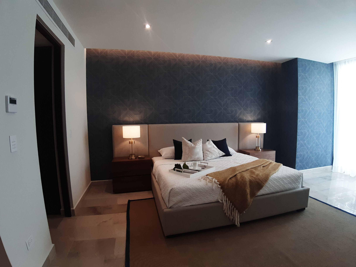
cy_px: 134
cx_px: 178
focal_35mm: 18
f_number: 2.4
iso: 50
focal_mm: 1.87
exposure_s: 1/40
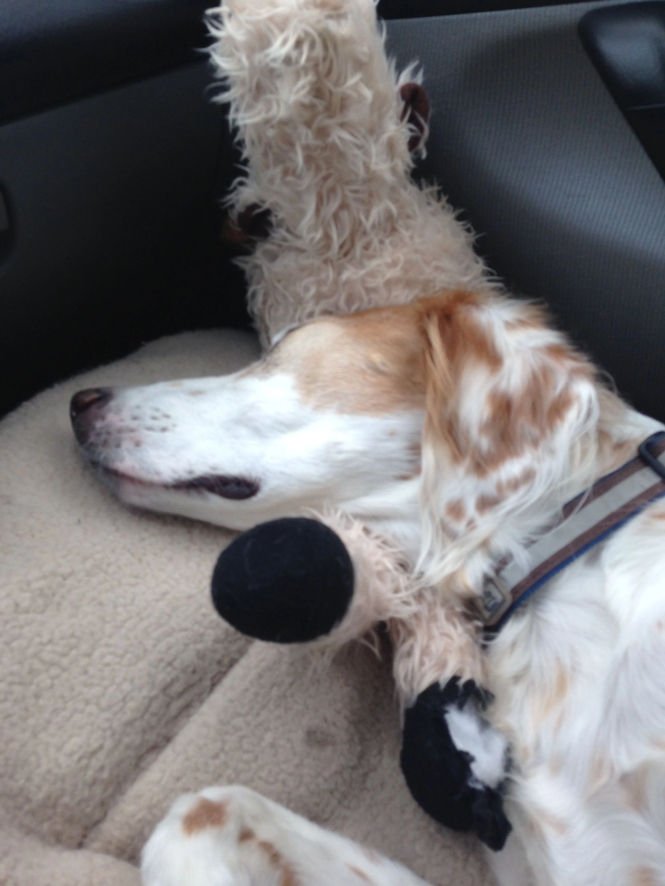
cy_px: 443
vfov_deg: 55.4
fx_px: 845
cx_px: 332
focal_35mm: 33
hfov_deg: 42.9
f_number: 2.4
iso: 50
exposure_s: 1/404
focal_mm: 4.12
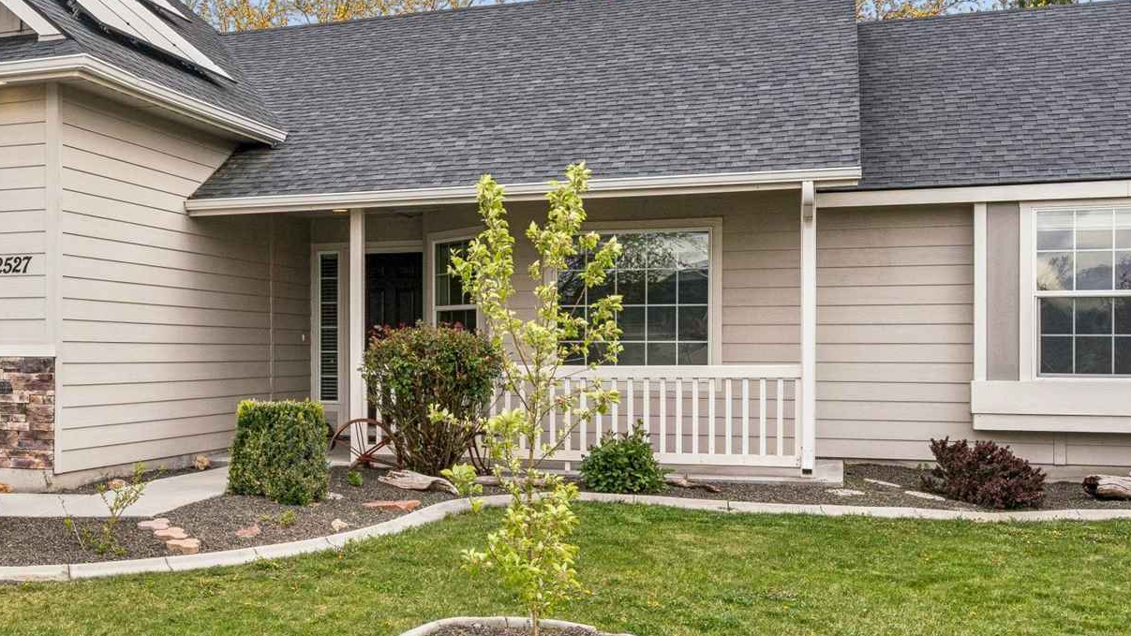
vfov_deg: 24.8
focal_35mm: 48
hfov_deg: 39.7
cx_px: 123
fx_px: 1448
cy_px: 334
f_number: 13
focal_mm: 18.1
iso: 400
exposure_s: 1/160
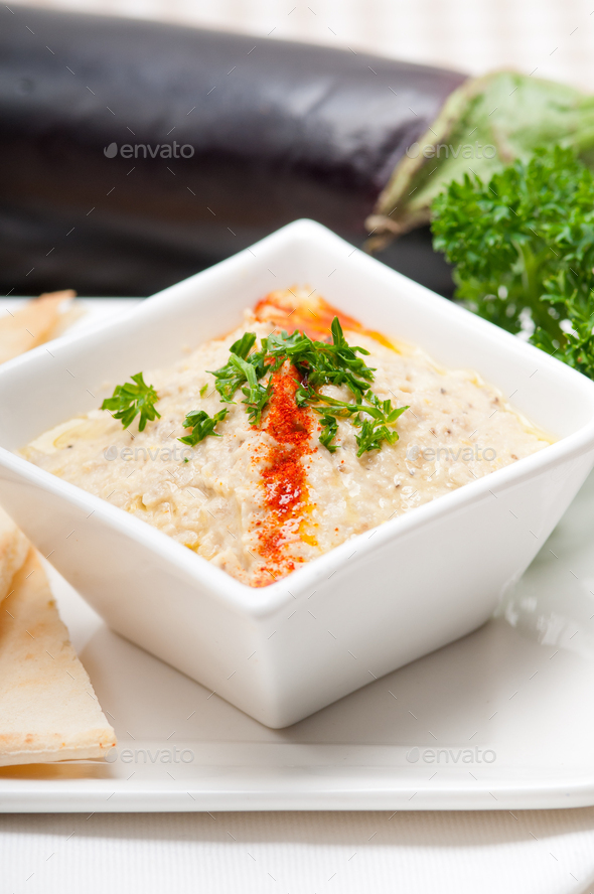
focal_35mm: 158
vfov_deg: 13.1
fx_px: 3907
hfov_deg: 8.7
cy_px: 447
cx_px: 297
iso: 200
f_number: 8
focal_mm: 105
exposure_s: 1/200
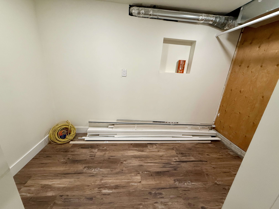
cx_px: 140
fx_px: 113
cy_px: 104
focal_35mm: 14
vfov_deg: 85.7
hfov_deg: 102.1
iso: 320
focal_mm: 2.22
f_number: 2.2
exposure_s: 1/120
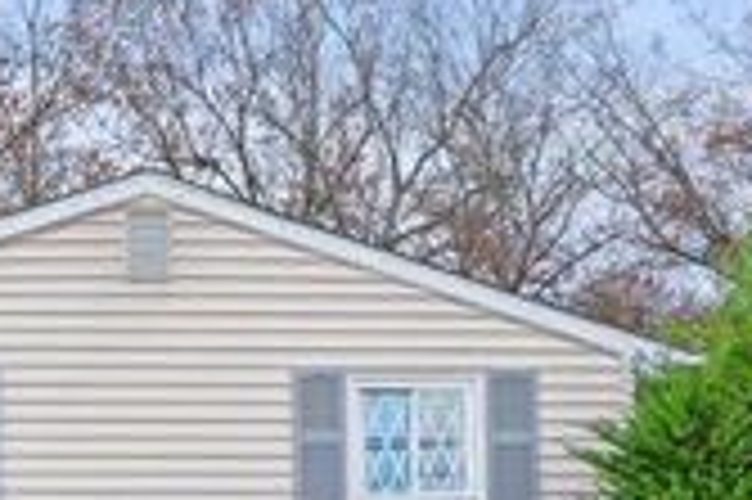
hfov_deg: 20.0
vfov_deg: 13.9
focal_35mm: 96
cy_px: 552
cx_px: -149
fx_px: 2003
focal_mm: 32
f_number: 8
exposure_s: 1/40
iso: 400
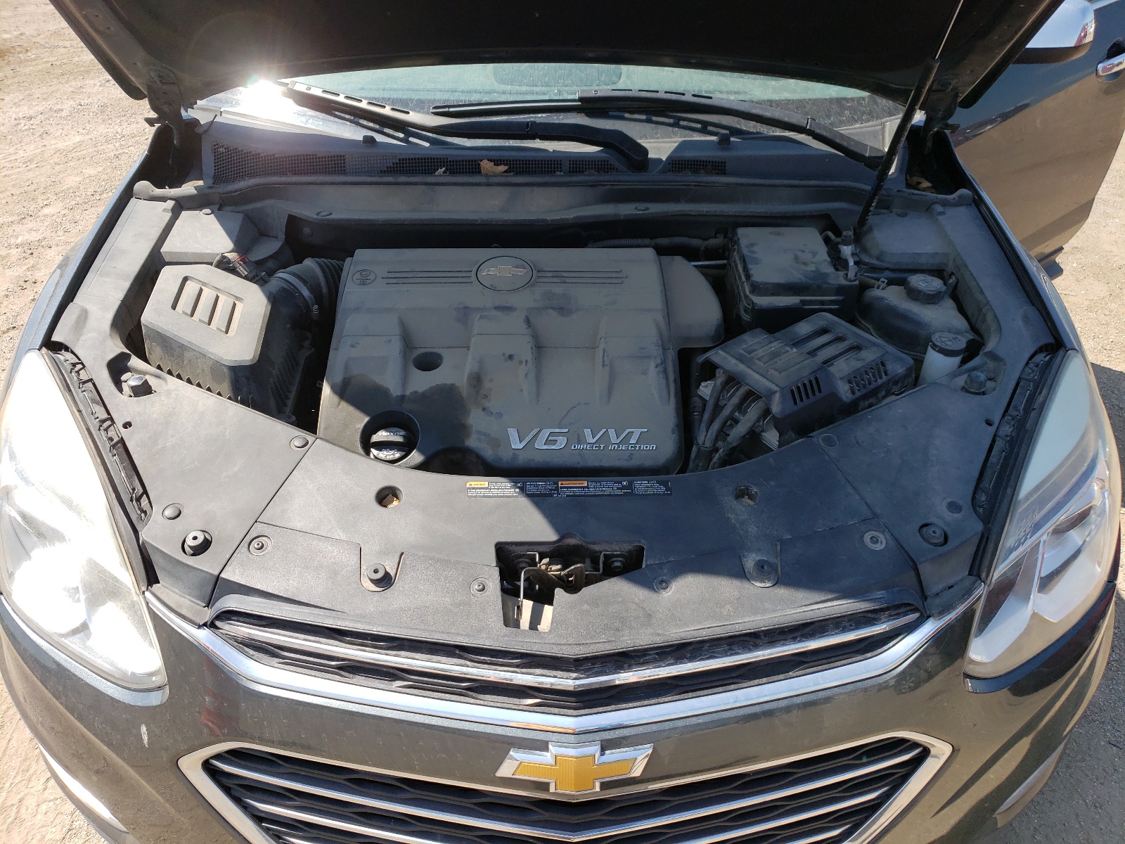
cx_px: 562
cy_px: 422
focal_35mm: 26
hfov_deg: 67.3
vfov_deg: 53.1
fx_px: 845
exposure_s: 1/1667
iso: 50
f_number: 1.5
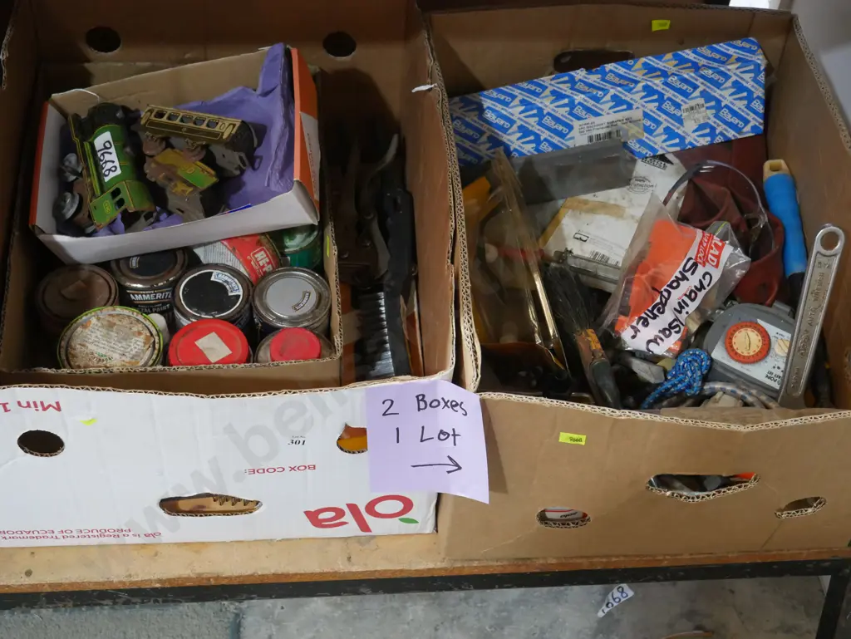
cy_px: 320
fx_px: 1230
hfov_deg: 38.2
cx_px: 426
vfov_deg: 29.1
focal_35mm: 50
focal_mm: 25
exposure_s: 1/60
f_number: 5.3
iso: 2500
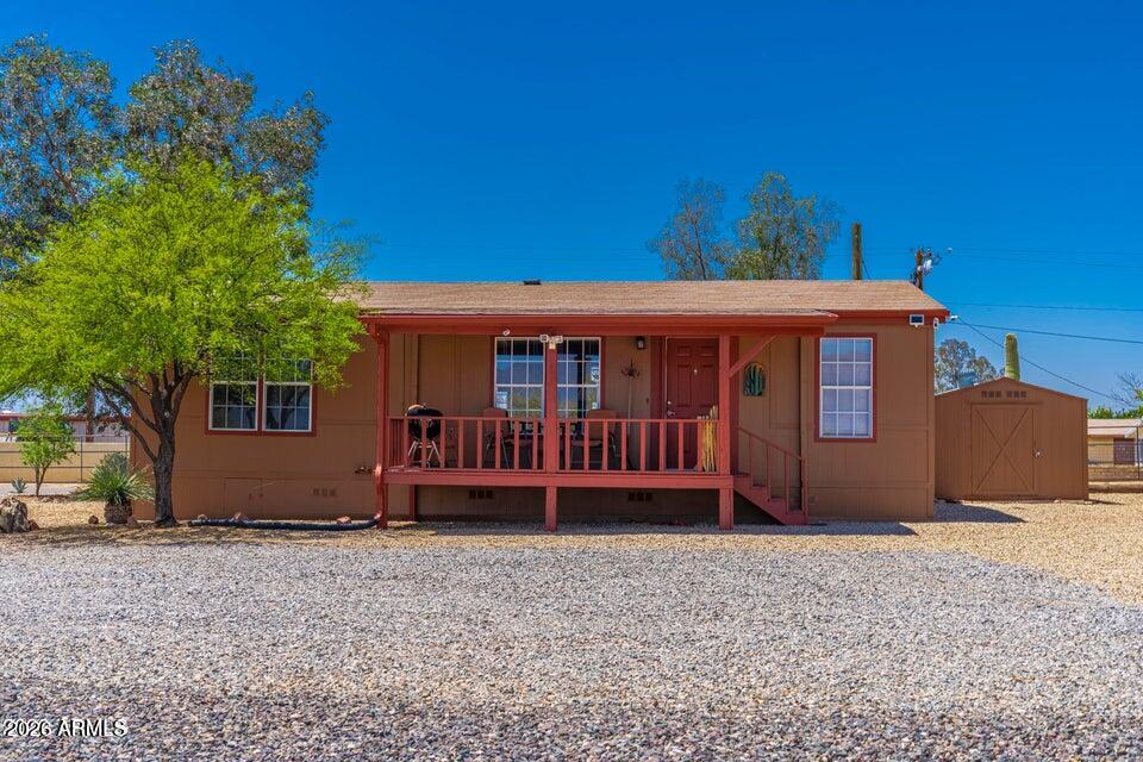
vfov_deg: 30.5
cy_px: 381
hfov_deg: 44.5
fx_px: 1397
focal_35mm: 44
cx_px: 572
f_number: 10
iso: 100
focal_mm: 44
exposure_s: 1/8000
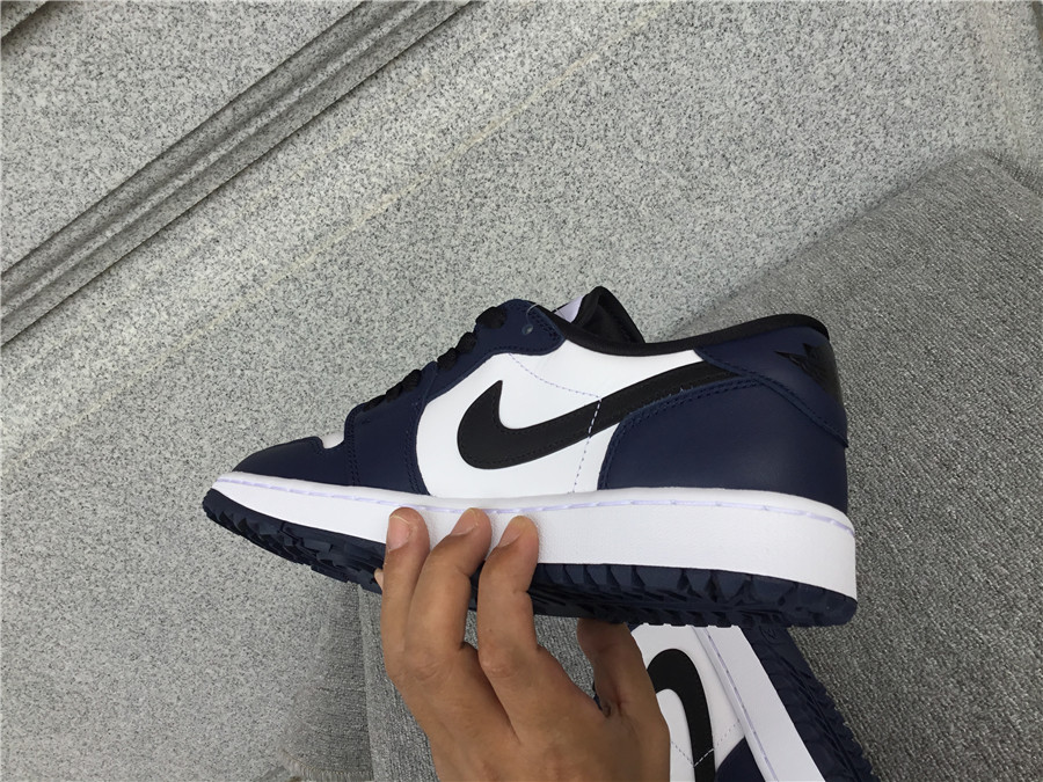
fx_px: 934
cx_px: 522
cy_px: 391
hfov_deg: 58.4
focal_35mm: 31
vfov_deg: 45.4
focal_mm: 3.3
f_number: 2.4
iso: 25
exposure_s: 1/314
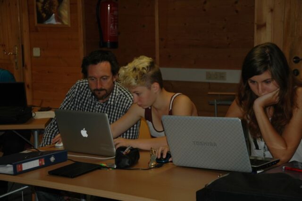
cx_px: 151
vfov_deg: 17.5
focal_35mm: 78
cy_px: 100
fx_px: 654
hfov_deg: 26.0
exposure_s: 1/60
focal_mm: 52
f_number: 5
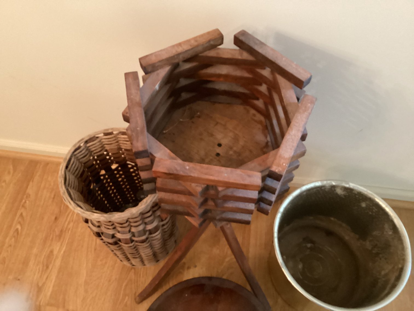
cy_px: 156
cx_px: 207
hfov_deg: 58.3
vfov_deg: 45.4
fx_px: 371
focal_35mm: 31
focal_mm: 3.3
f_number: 2.4
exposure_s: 1/25
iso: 640
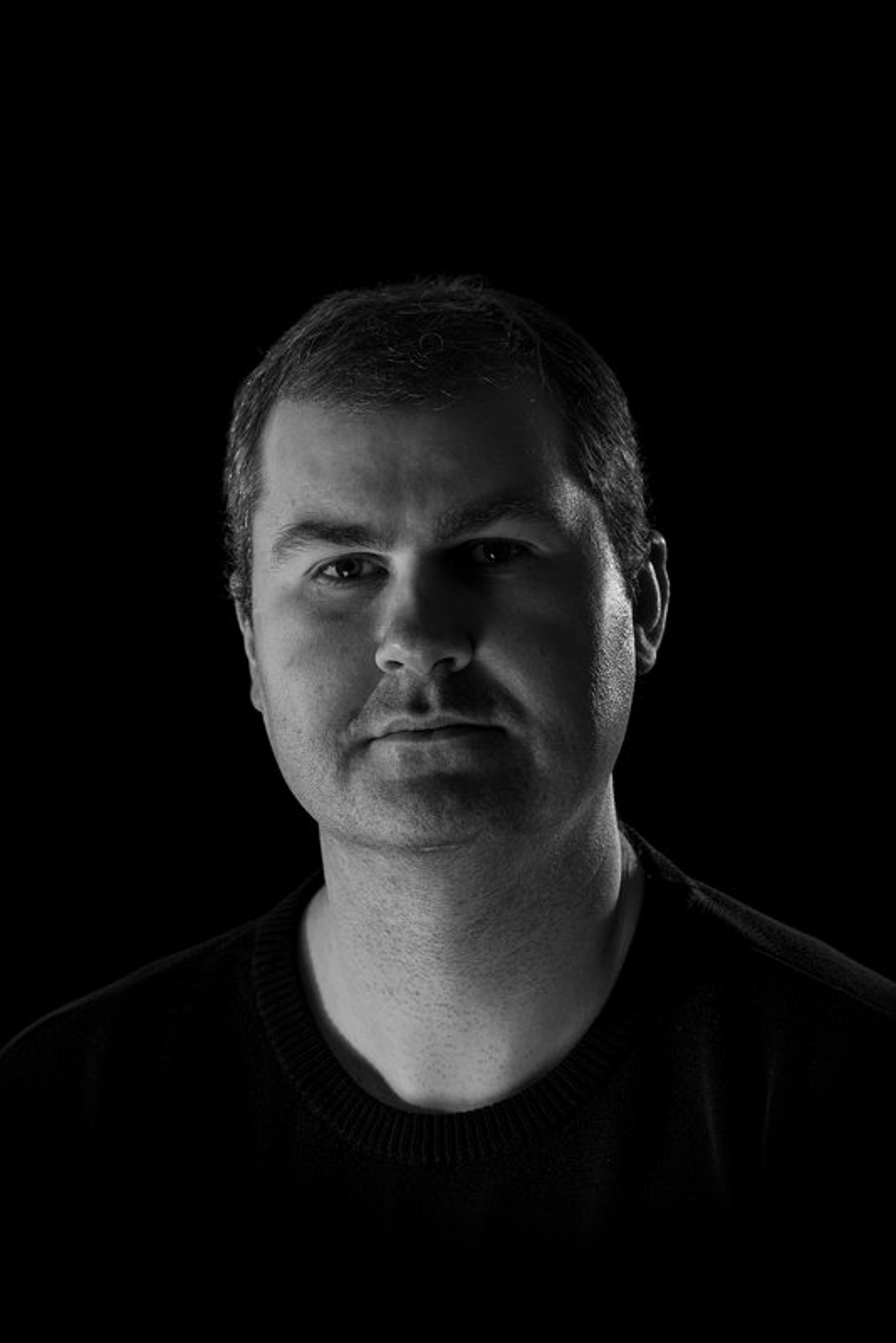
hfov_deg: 13.1
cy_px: 672
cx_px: 448
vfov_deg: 19.4
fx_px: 3916
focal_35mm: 105
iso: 200
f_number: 8
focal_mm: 105
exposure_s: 1/60
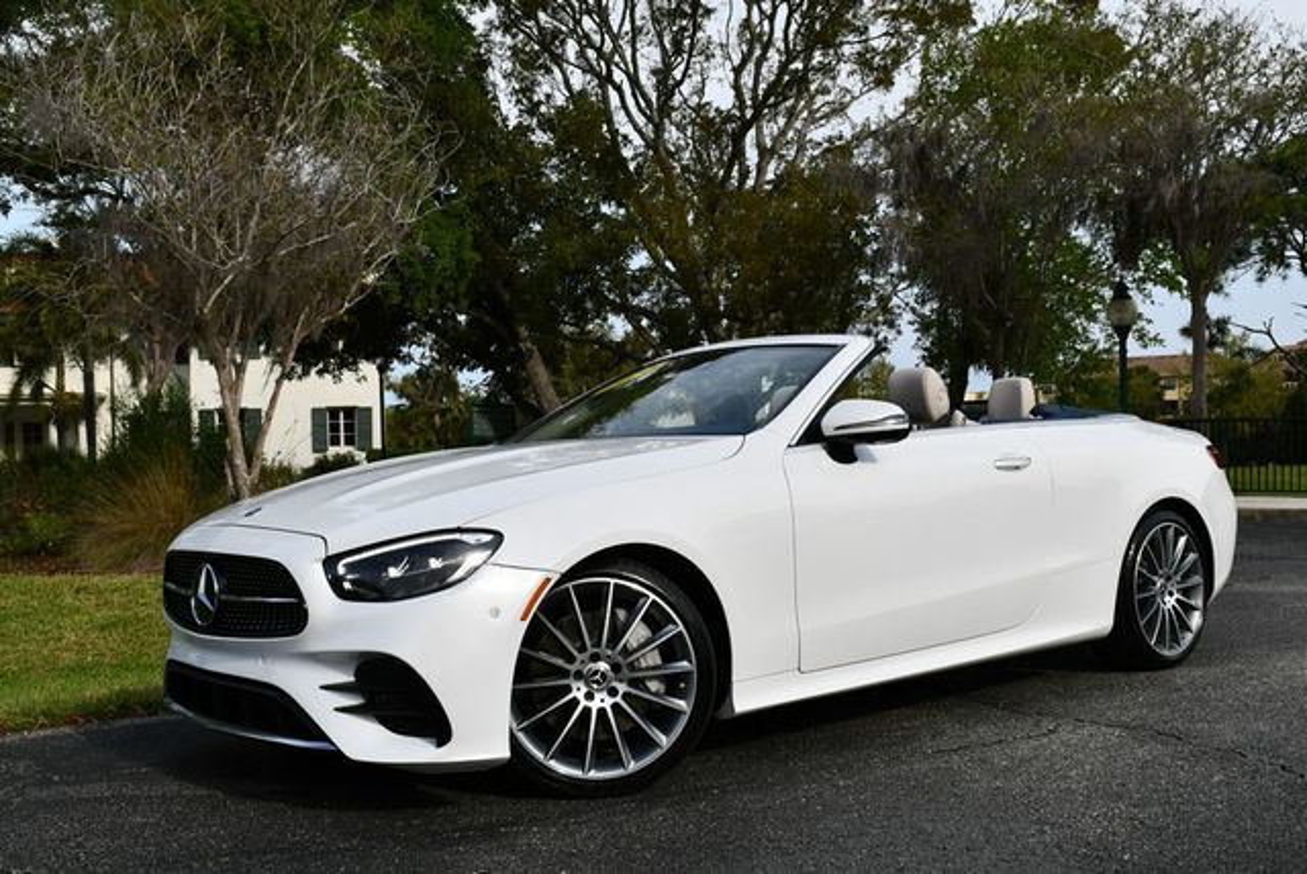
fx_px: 1454
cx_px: 654
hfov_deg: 48.4
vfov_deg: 33.5
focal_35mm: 40
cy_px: 437
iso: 100
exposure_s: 1/320
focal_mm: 20
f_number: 9
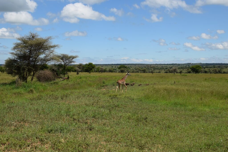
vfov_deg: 25.8
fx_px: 333
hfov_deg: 37.8
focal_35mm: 52
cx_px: 114
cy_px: 76
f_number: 10
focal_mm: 35
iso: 200
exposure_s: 1/400
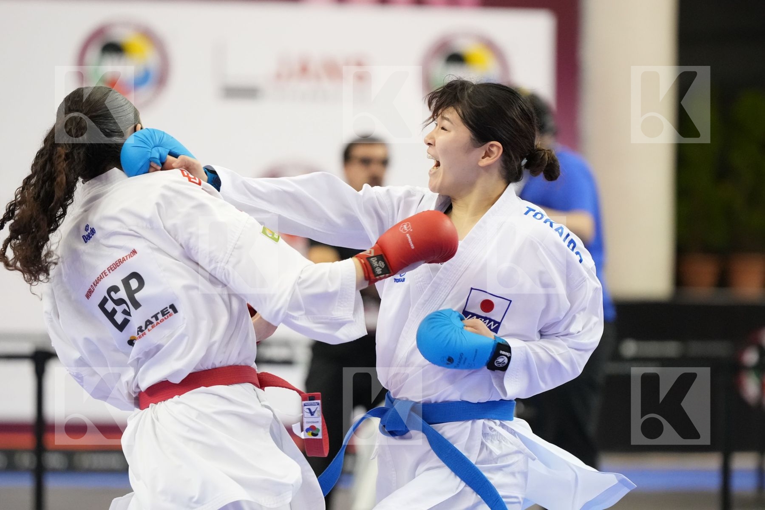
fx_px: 5440
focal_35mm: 256
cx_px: 382
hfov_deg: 8.0
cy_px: 255
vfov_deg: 5.4
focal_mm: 171
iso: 4000
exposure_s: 1/1000
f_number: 2.8
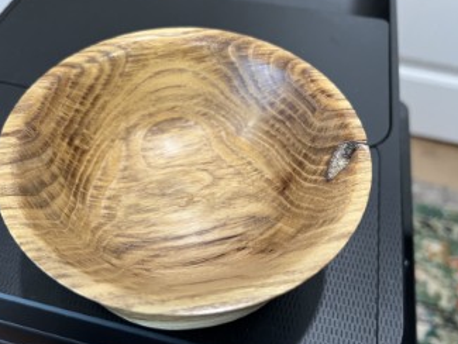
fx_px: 424
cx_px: 192
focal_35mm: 32
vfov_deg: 44.1
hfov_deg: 56.5
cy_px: 190
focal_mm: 5.7
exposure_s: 1/60
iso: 200
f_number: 1.5
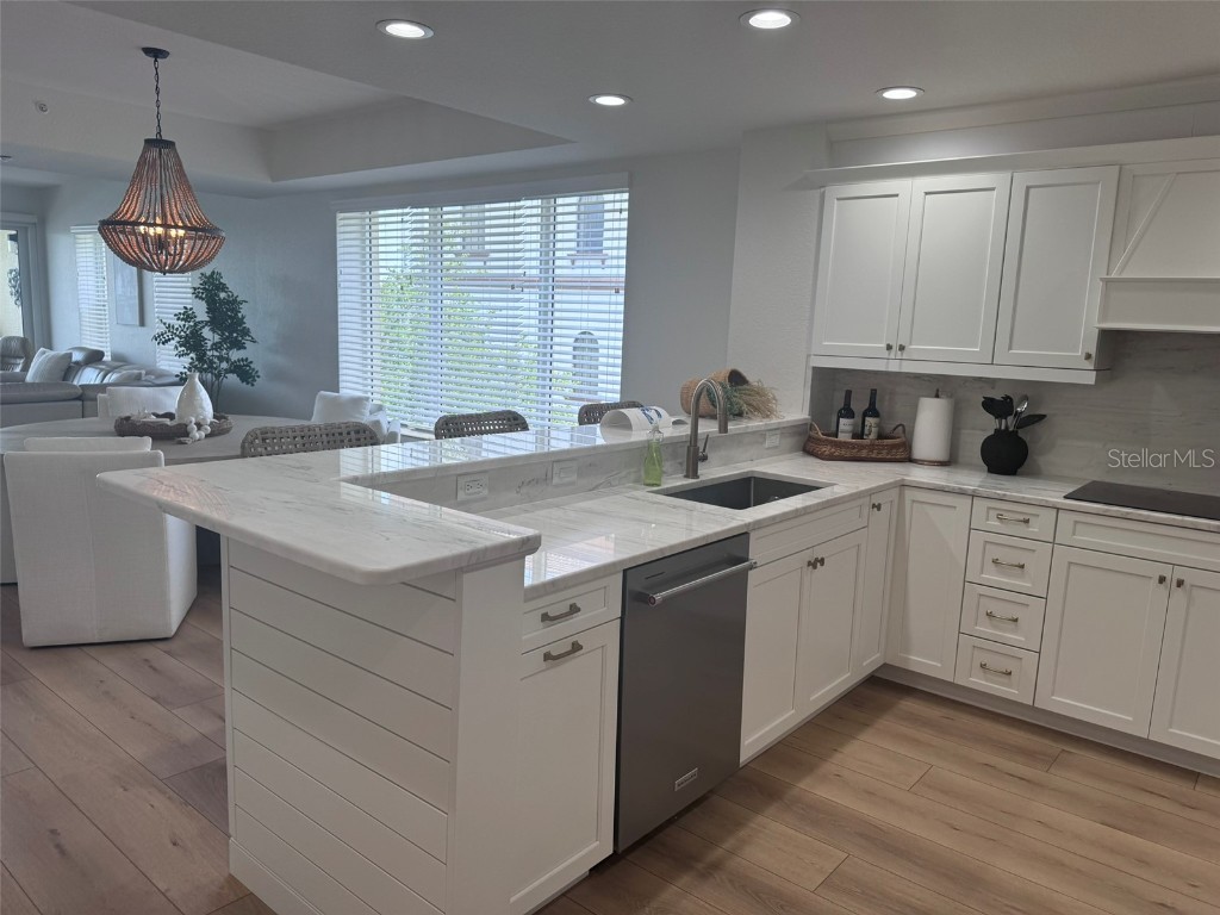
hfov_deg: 71.6
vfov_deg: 56.8
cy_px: 458
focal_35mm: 24
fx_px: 846
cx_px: 610
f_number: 1.78
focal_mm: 6.76
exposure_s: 1/144
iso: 64
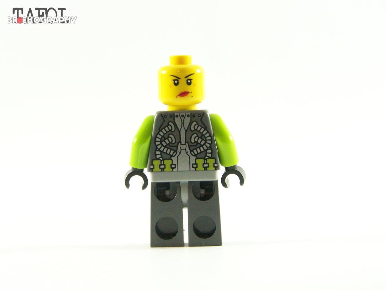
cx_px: 193
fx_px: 1305
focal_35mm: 117
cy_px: 145
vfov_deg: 12.7
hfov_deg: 16.8
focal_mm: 19.4
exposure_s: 1/60
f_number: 4
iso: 400
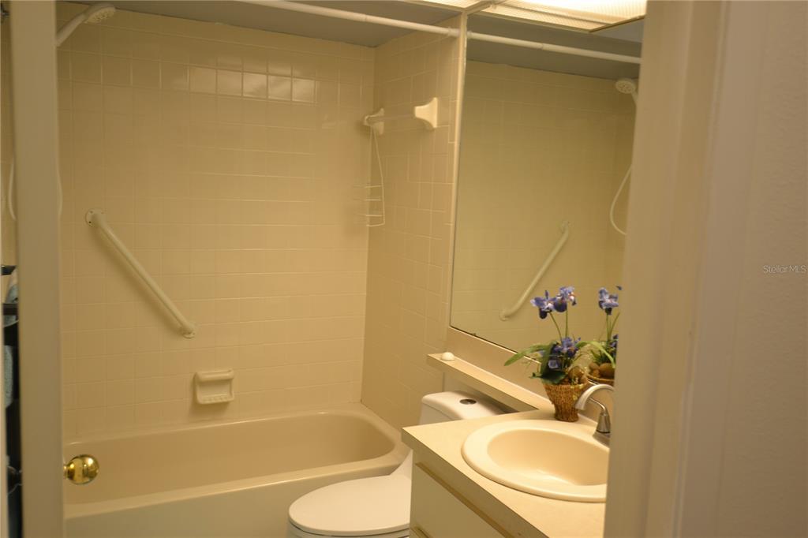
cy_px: 269
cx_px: 404
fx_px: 673
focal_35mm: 30
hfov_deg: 61.9
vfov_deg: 43.6
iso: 400
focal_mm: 20
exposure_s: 1/30
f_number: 4.5
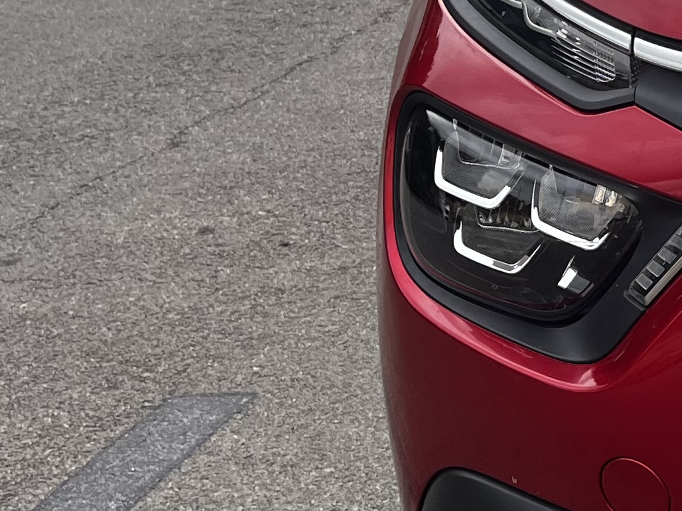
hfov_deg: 16.1
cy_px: 119
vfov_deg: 14.4
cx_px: 1245
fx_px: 2010
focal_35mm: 102
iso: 50
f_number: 1.6
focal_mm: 5.1
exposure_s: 1/1309
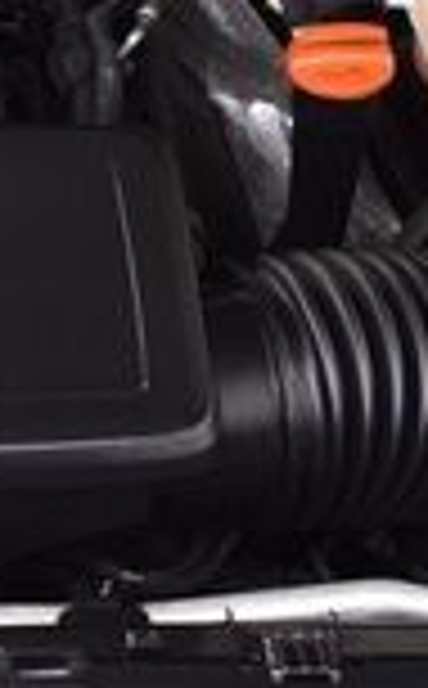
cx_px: -212
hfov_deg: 8.3
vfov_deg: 13.6
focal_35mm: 154
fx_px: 2888
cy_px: 304
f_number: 4.5
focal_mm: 24
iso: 1600
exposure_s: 1/15
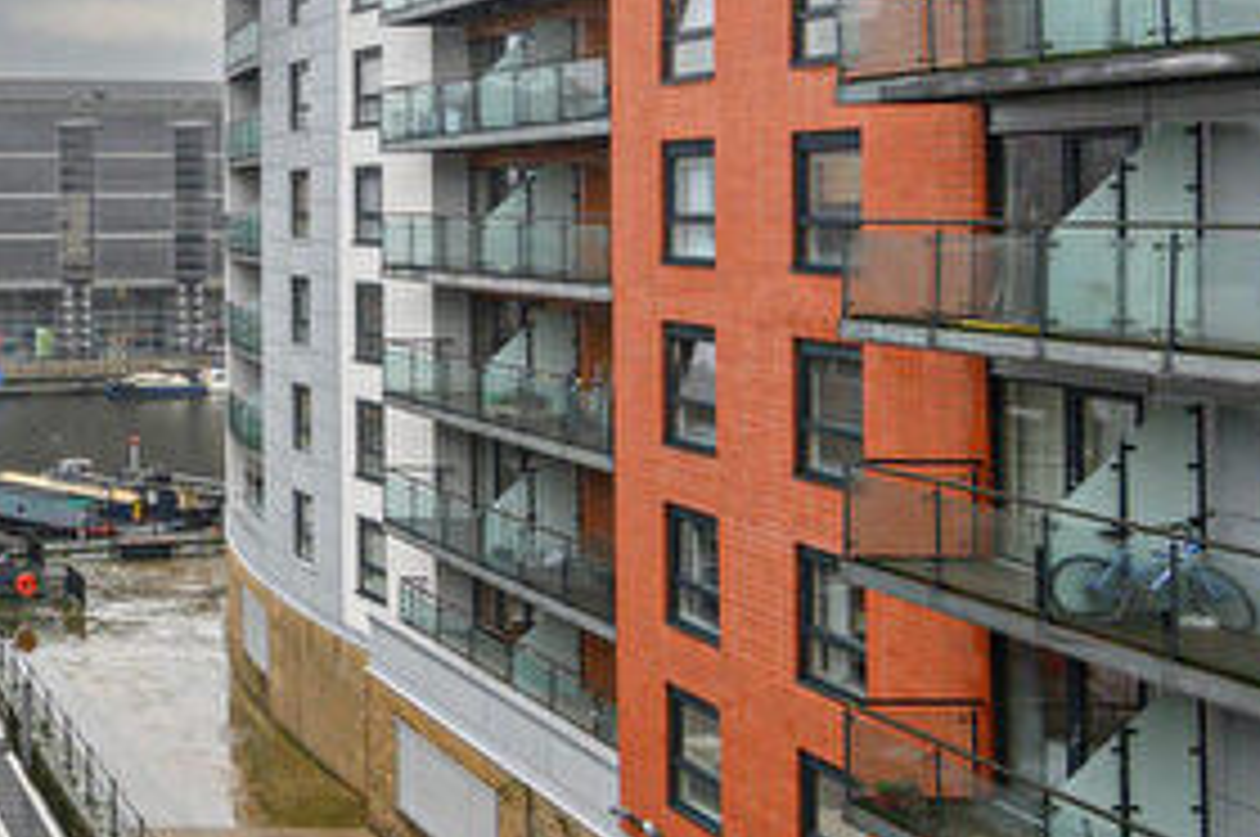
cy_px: 270
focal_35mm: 40
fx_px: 1398
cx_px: -266
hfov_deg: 36.7
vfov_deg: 33.0
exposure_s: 1/250
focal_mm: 16
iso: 1250
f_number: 7.1
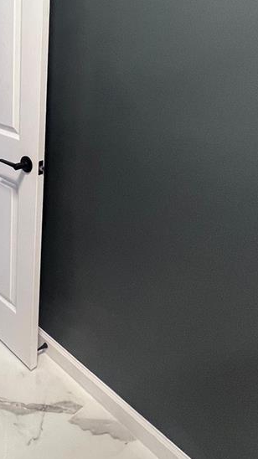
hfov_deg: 34.2
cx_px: -3
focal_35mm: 31
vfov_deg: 59.7
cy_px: 121
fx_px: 377
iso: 320
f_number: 1.8
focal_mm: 1.57
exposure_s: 1/60
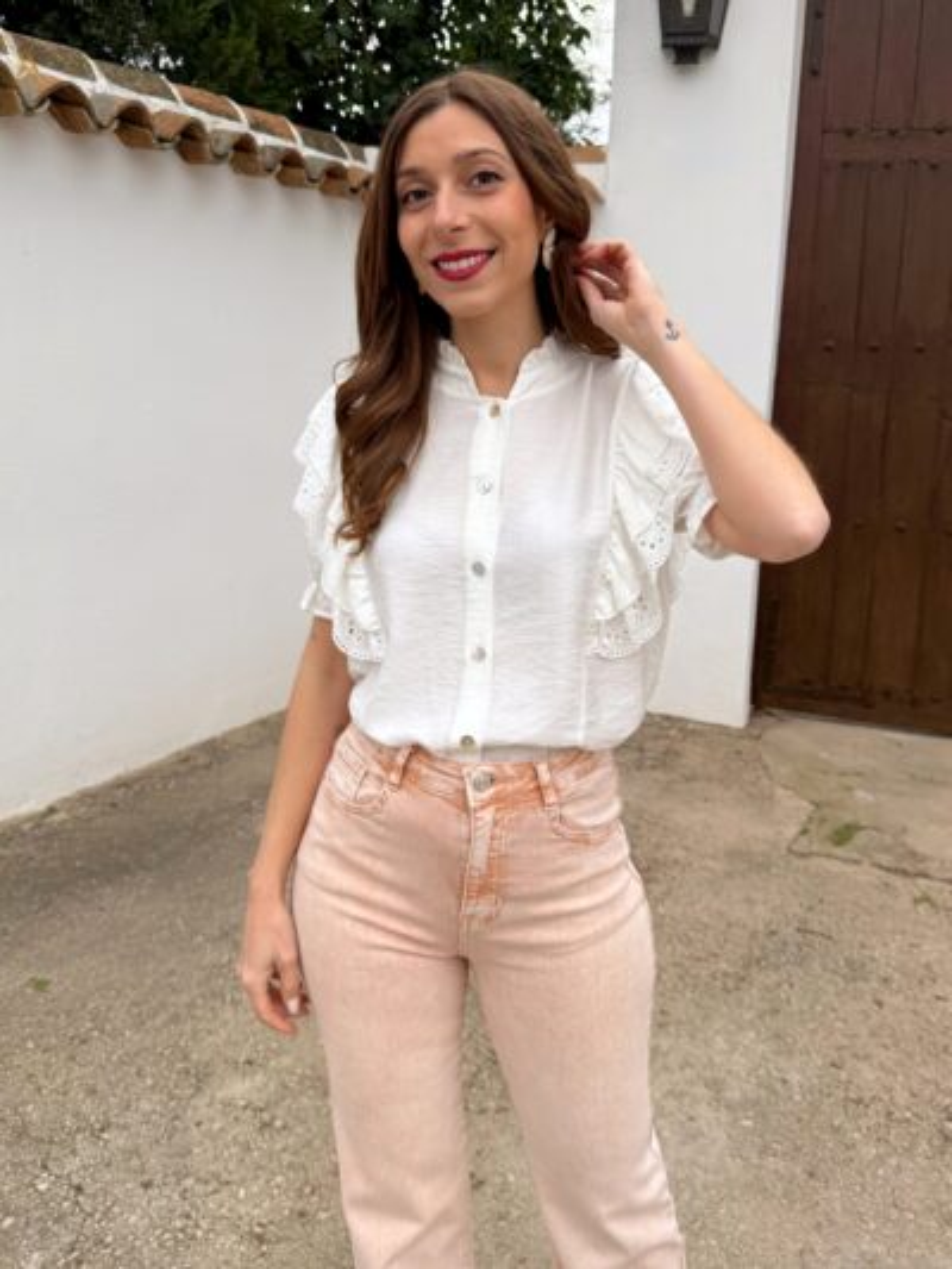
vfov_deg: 71.6
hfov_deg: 56.8
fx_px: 880
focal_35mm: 24
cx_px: 476
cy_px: 634
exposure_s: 1/1292
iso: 100
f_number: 1.78
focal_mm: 6.76
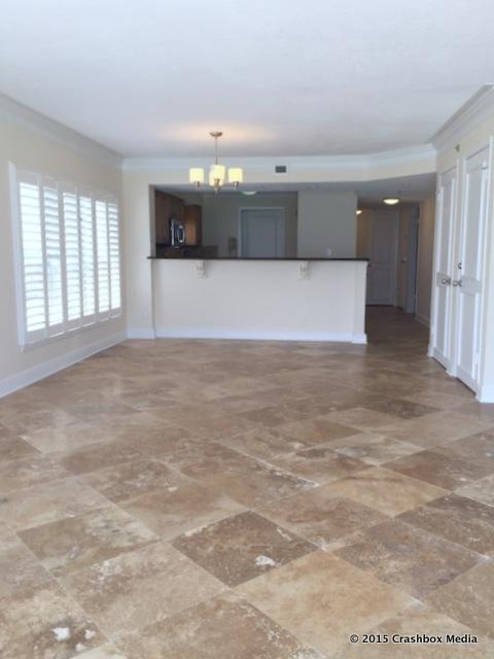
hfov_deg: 48.2
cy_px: 330
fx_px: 552
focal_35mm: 29
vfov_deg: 61.7
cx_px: 247
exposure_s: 1/332
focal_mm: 4.15
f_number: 2.2
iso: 32
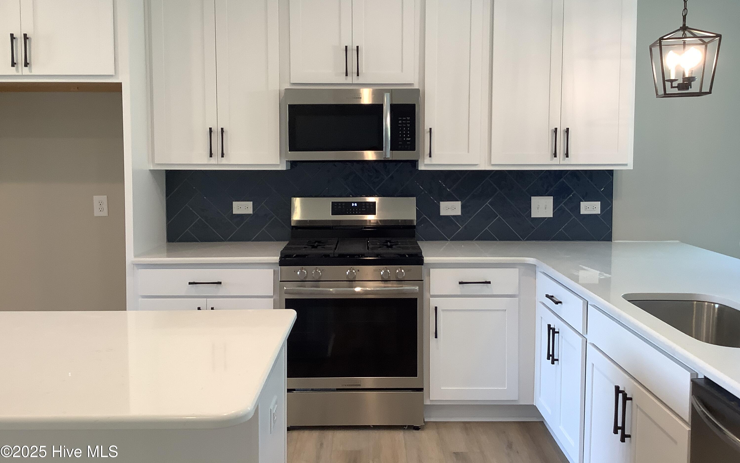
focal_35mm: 33
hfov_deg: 58.1
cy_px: 198
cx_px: 371
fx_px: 666
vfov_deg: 38.2
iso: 80
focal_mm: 3.3
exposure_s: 1/50
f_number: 2.4
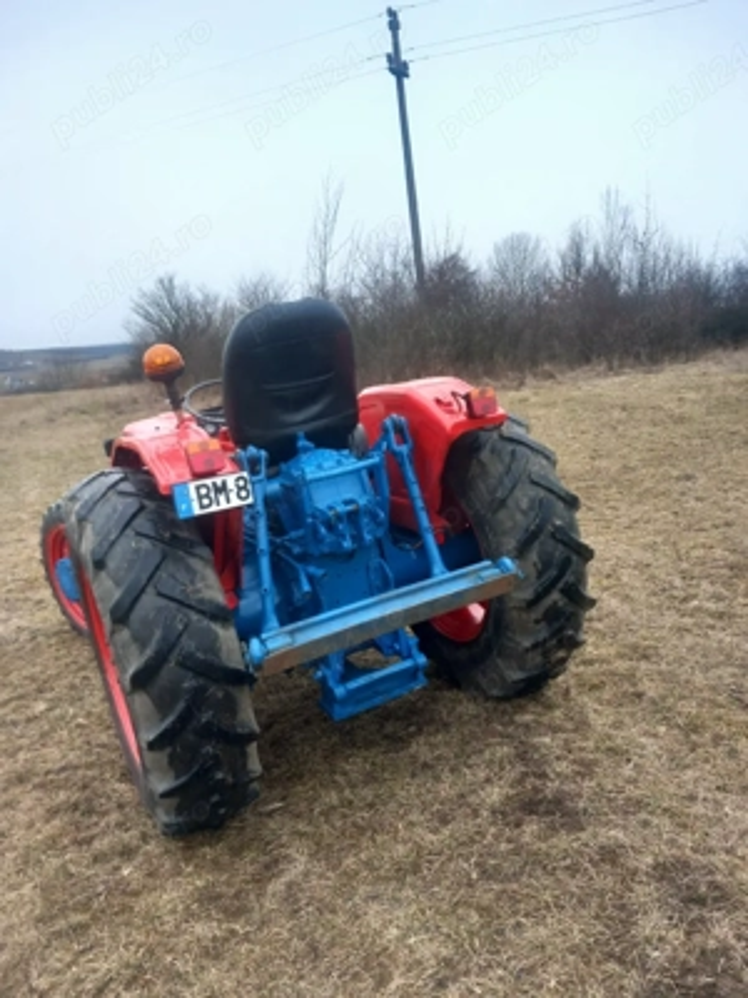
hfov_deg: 51.4
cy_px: 499
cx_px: 374
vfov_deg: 65.3
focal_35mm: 27
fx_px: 778
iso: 20
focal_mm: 4
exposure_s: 1/111
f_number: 1.8
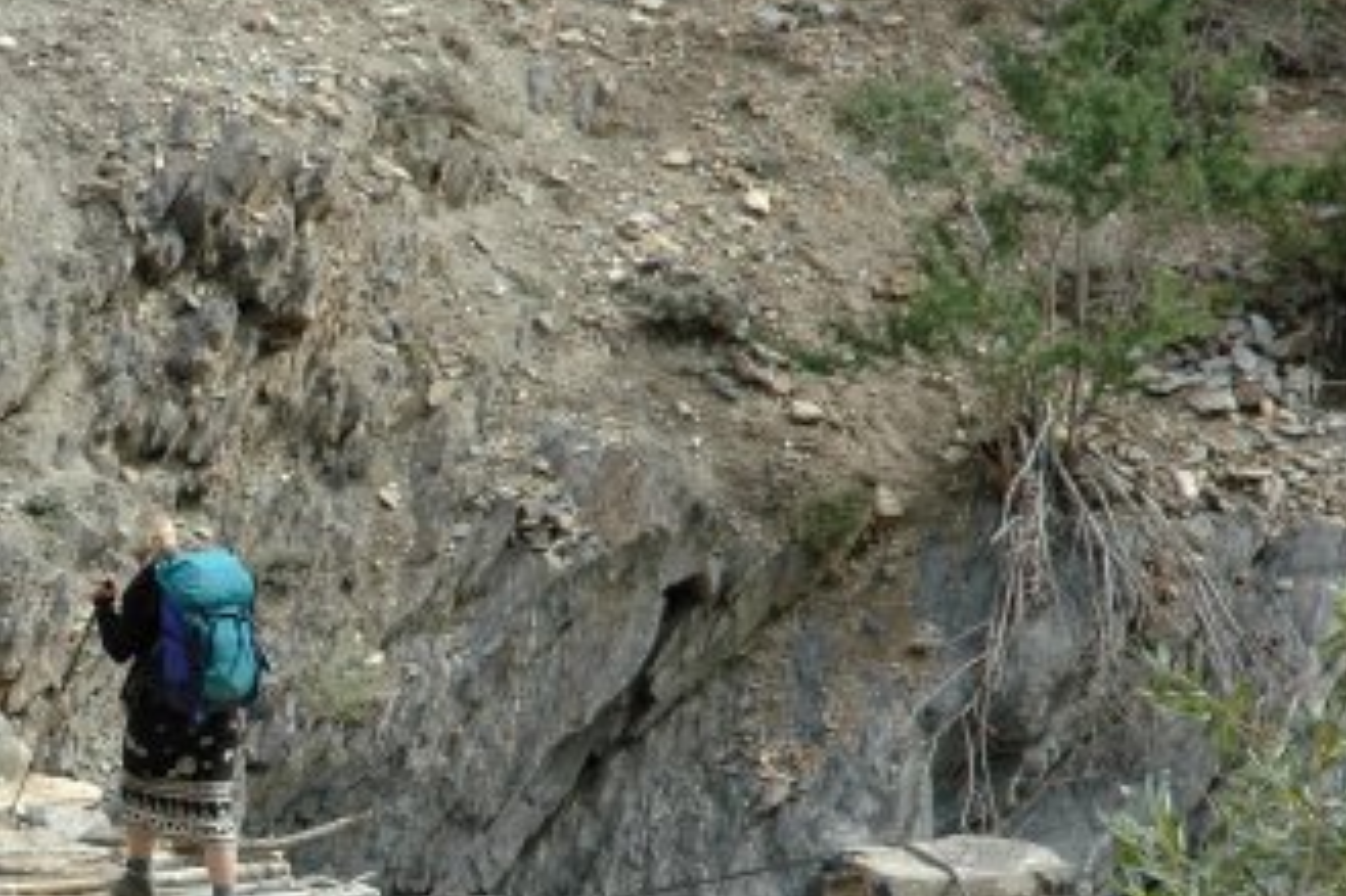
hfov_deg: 8.9
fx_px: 8595
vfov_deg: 6.0
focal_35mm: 230
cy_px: 790
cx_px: 25
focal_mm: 70
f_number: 7.1
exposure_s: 1/200
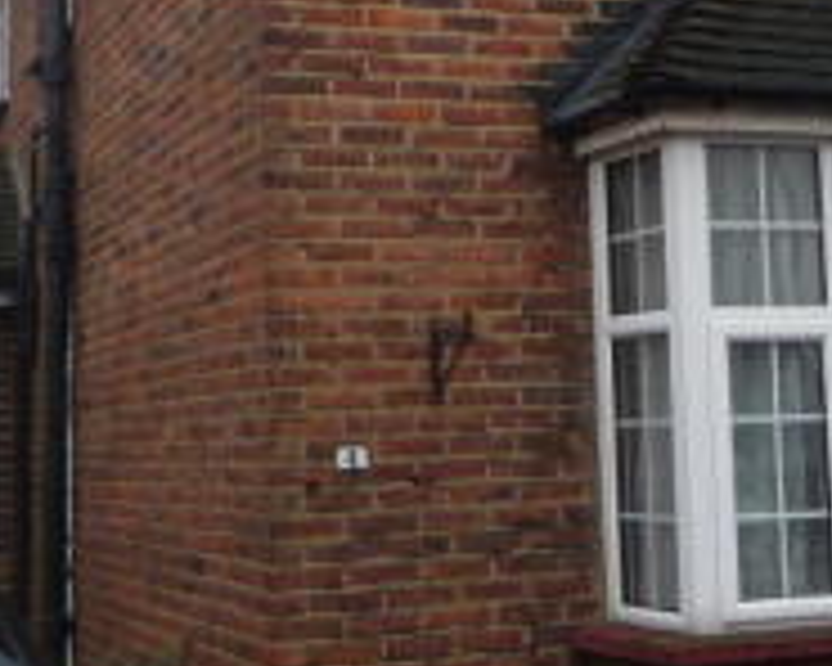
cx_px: 537
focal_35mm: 77
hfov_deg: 24.7
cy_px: 128
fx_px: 1896
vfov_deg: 19.7
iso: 100
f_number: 2.8
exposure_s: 1/125
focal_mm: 4.4
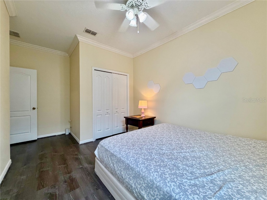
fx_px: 108
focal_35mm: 14
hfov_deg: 102.1
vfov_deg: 85.7
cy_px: 100
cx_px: 134
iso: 320
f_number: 2.2
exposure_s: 1/120
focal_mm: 2.22
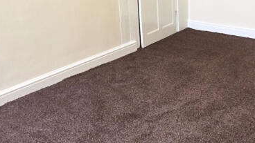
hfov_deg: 41.2
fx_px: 338
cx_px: 104
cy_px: 13
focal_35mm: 50
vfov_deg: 23.3
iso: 250
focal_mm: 4.15
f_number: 2.2
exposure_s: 1/33
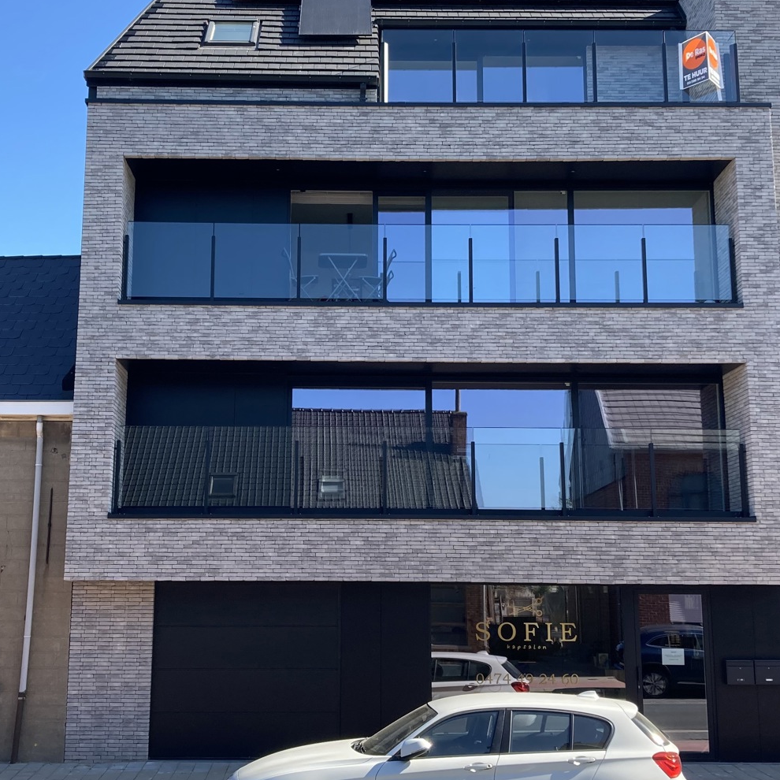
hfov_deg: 35.3
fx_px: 1224
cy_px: 367
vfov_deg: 35.3
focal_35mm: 48
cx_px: 347
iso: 20
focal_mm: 3.99
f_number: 1.8
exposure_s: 1/640
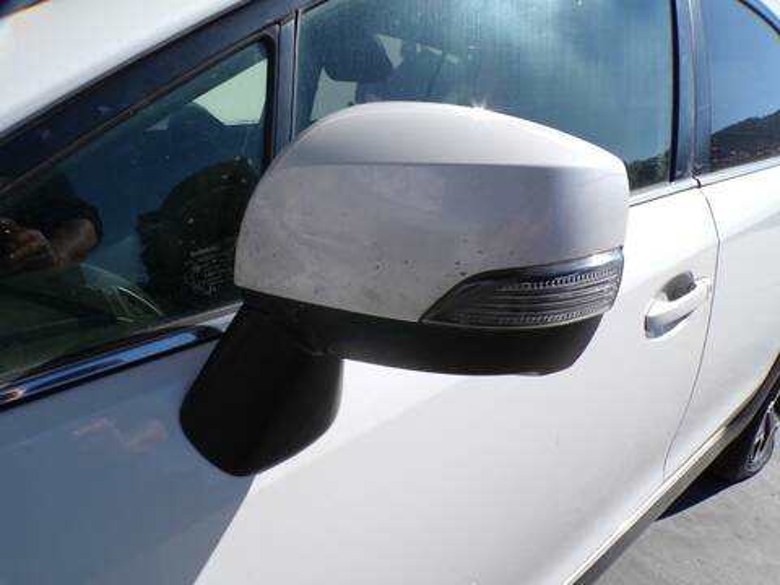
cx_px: 390
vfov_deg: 56.8
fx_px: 541
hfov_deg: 71.6
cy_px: 292
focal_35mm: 24
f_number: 5.8
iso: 100
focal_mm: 4.3
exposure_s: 1/400
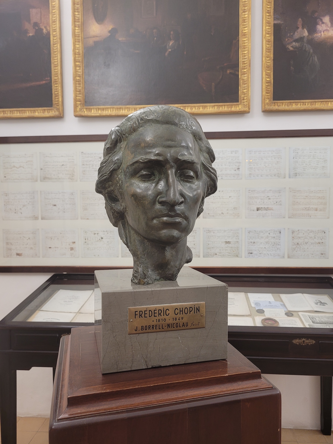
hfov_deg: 53.1
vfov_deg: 67.3
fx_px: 333
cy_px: 222
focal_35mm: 26
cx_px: 166
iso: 200
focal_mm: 5.4
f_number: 1.8
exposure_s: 1/50
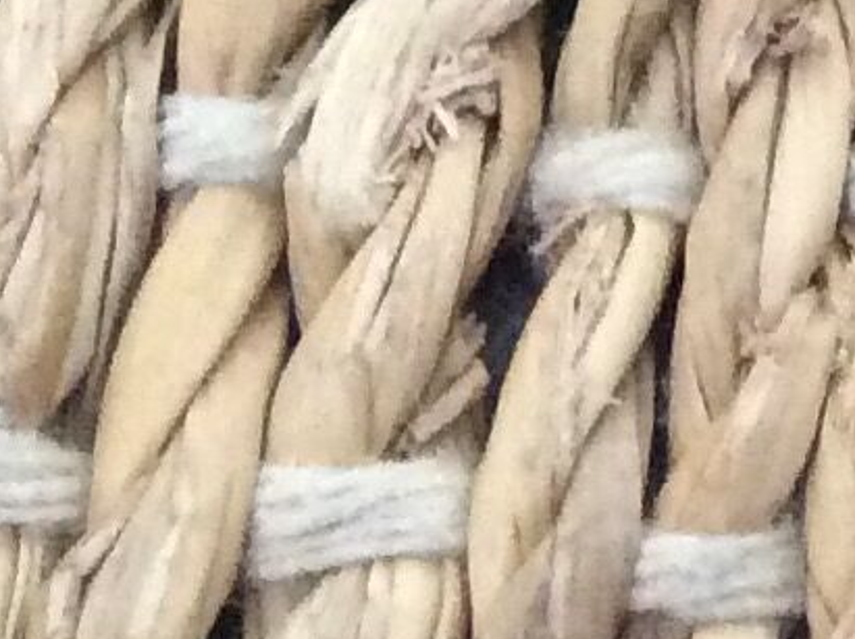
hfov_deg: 9.3
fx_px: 4982
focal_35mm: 202
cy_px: -1132
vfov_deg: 6.8
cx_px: 1589
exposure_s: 1/17
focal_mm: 3.3
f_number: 2.4
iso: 320
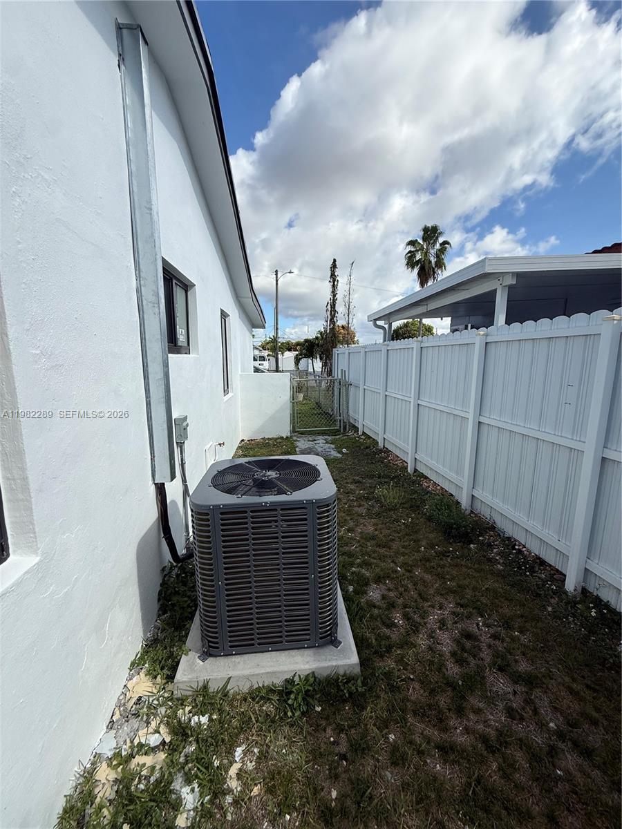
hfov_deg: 85.7
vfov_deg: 102.1
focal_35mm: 14
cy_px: 414
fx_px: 335
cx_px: 311
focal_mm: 2.22
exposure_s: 1/1848
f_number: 2.2
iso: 50
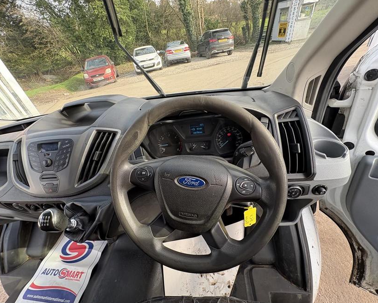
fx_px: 168
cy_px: 154
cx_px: 187
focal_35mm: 15
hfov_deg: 96.8
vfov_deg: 84.0
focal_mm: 2.22
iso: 125
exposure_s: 1/99
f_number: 2.2
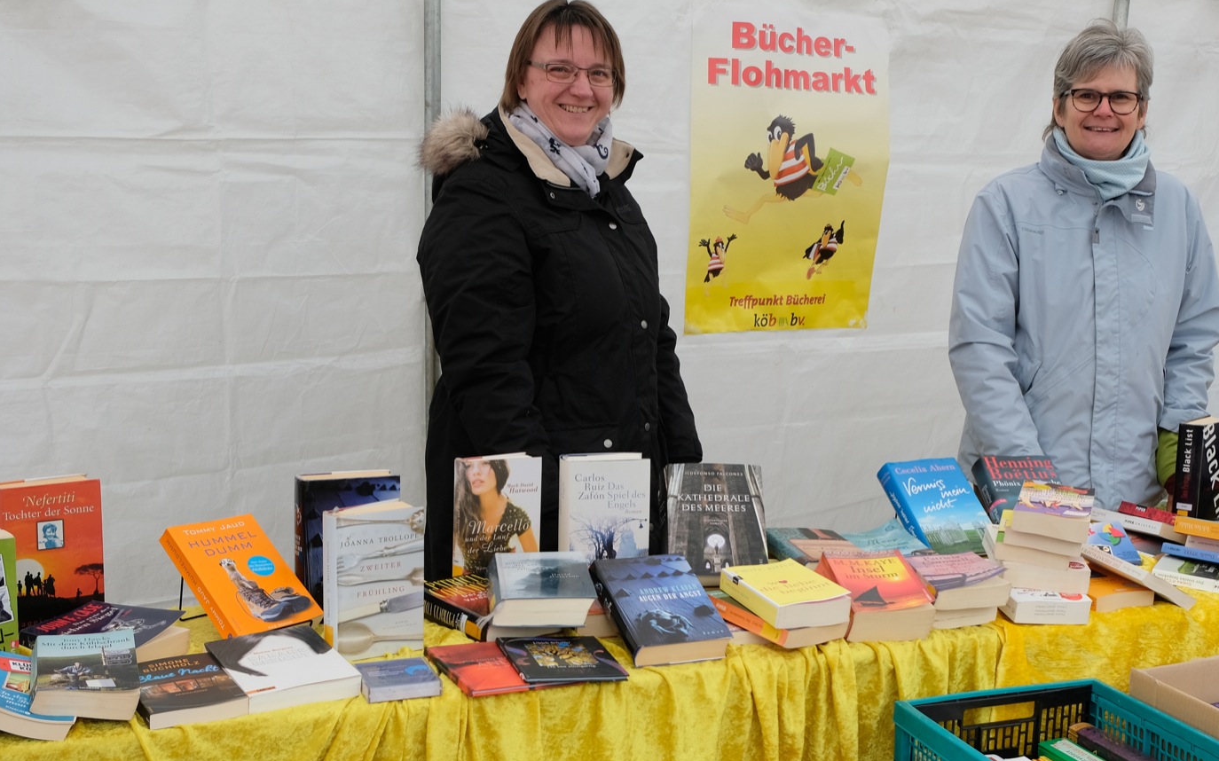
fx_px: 1528
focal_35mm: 46
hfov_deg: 43.4
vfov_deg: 28.0
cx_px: 687
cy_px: 405
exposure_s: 1/200
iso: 400
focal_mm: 20.5
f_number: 5
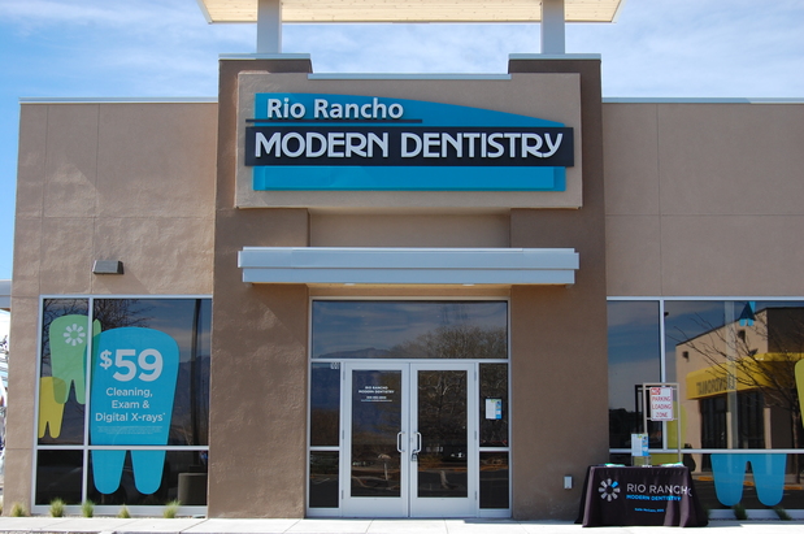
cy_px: 267
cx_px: 402
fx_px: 1171
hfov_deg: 37.9
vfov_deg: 25.7
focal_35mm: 52
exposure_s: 1/250
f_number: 8
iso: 200
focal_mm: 35
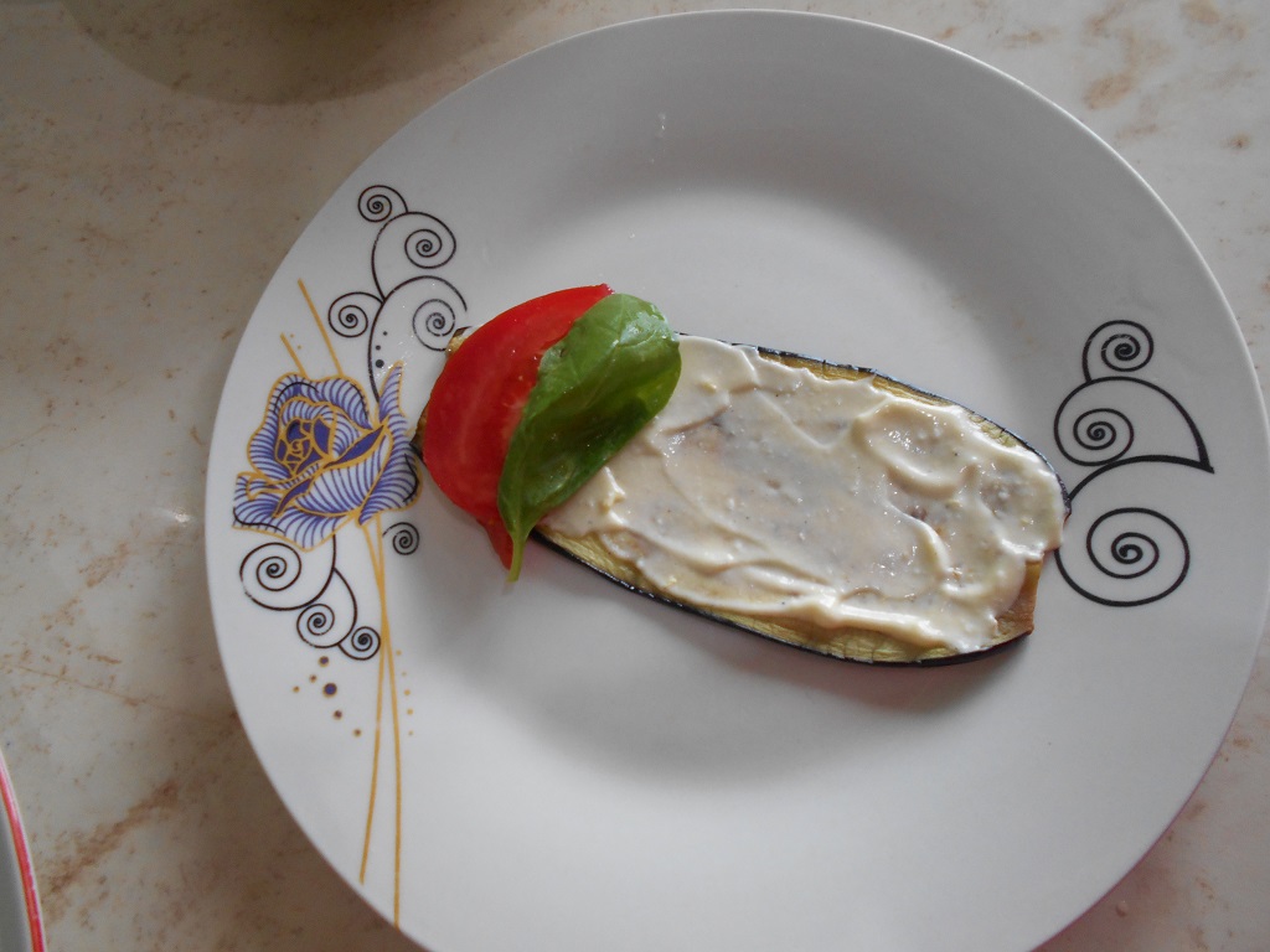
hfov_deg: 67.3
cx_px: 635
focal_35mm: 26
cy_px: 476
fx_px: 954
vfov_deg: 53.1
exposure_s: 1/30
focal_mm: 4.6
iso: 220
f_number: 3.2
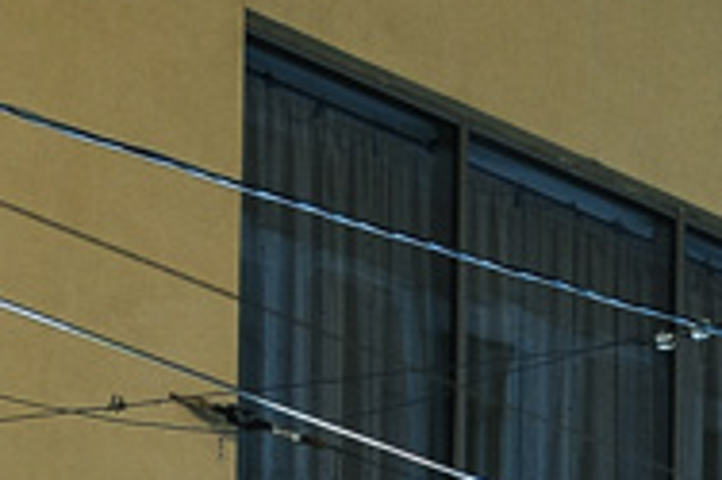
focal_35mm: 258
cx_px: 1402
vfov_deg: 5.2
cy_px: 1110
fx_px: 5173
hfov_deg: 7.7
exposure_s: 2
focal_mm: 27
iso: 100
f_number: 5.6
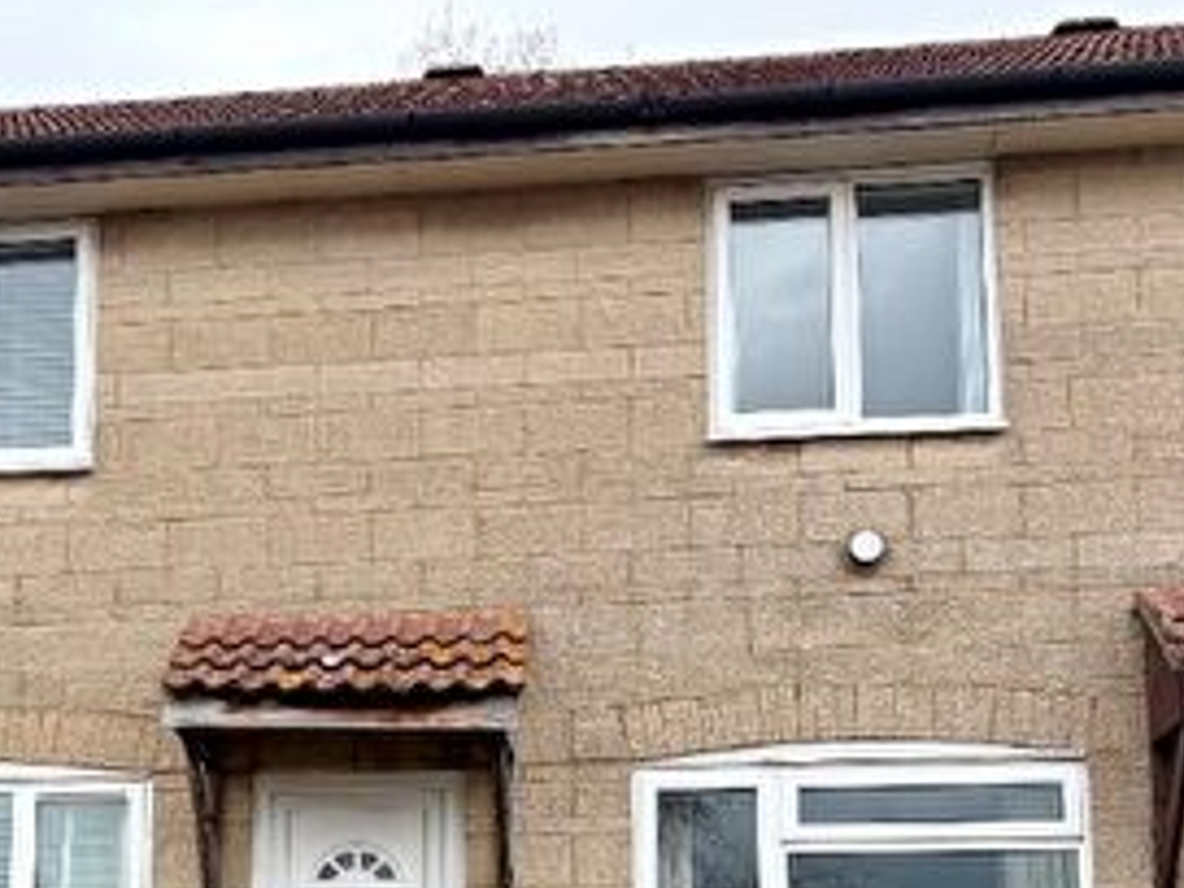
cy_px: 908
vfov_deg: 21.1
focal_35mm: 67
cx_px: 200
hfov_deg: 28.2
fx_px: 2292
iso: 64
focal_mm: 5.96
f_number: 1.6
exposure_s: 1/673
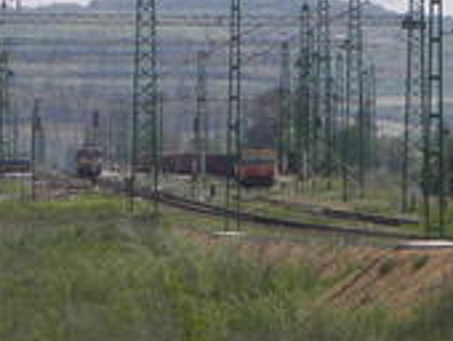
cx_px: 163
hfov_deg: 4.4
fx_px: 5858
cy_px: 181
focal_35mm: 447
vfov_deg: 3.3
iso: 64
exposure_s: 1/250
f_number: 5.6
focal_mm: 21.31
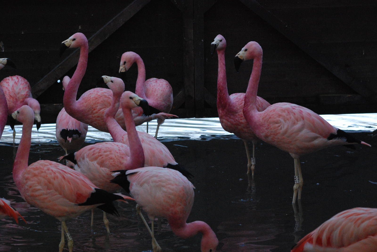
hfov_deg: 11.4
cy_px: 126
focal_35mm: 180
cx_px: 188
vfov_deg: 7.7
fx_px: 1887
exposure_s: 1/160
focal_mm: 120
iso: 1600
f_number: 7.1
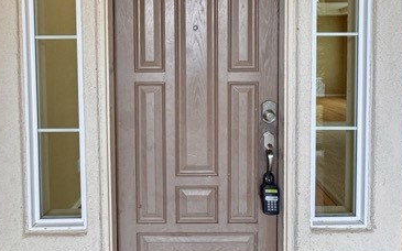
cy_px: 68
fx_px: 285
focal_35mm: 26
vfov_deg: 46.2
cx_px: 197
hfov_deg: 70.4
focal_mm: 2.22
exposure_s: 1/120
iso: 125
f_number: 2.2
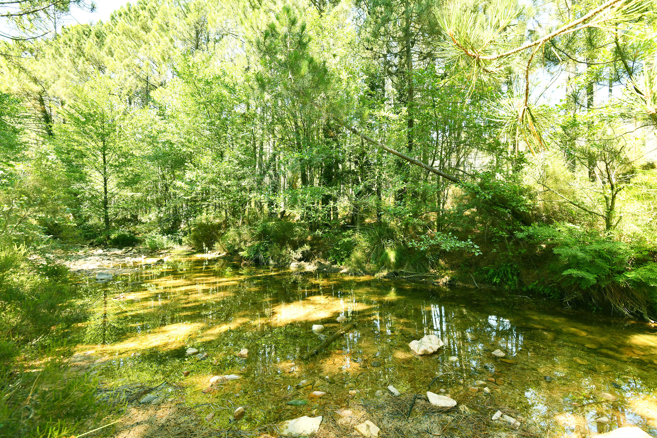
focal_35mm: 16
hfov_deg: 96.7
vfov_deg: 73.7
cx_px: 328
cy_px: 219
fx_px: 292
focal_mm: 16
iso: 200
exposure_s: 1/40
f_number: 7.1
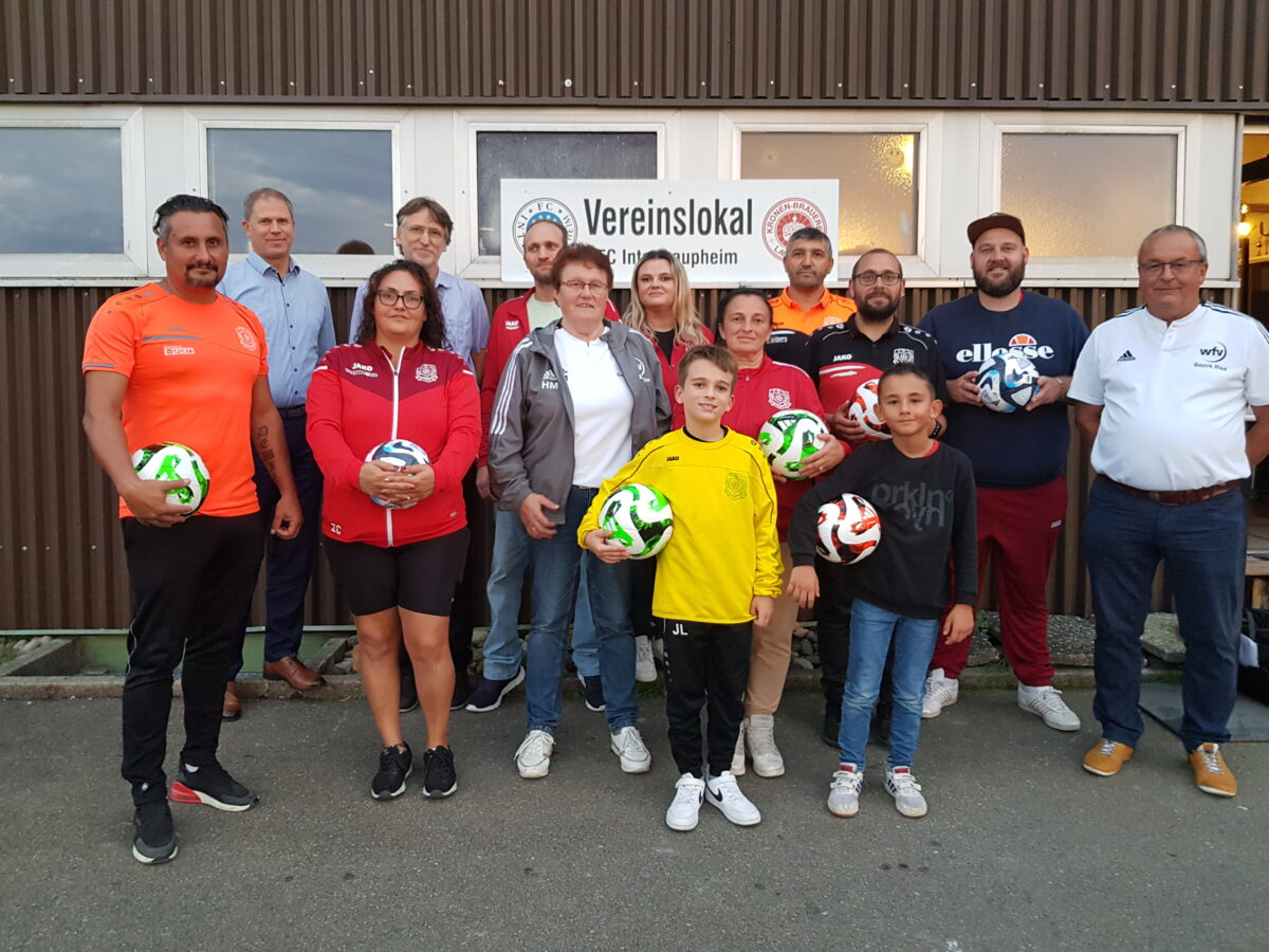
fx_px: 953
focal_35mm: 26
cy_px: 476
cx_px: 634
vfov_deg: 53.1
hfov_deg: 67.3
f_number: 1.7
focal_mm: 4.2
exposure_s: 1/60
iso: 200
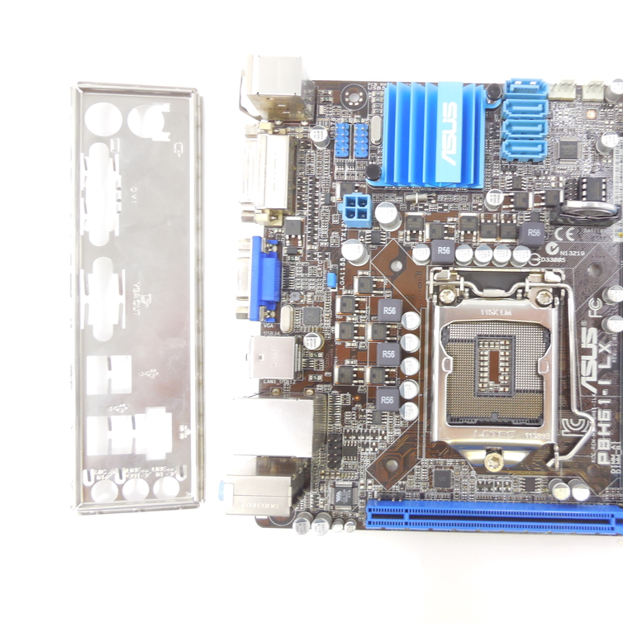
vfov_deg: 54.0
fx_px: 611
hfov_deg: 53.0
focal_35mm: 30
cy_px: 315
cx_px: 416
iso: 160
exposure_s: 1/30
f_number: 3.1
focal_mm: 4.5
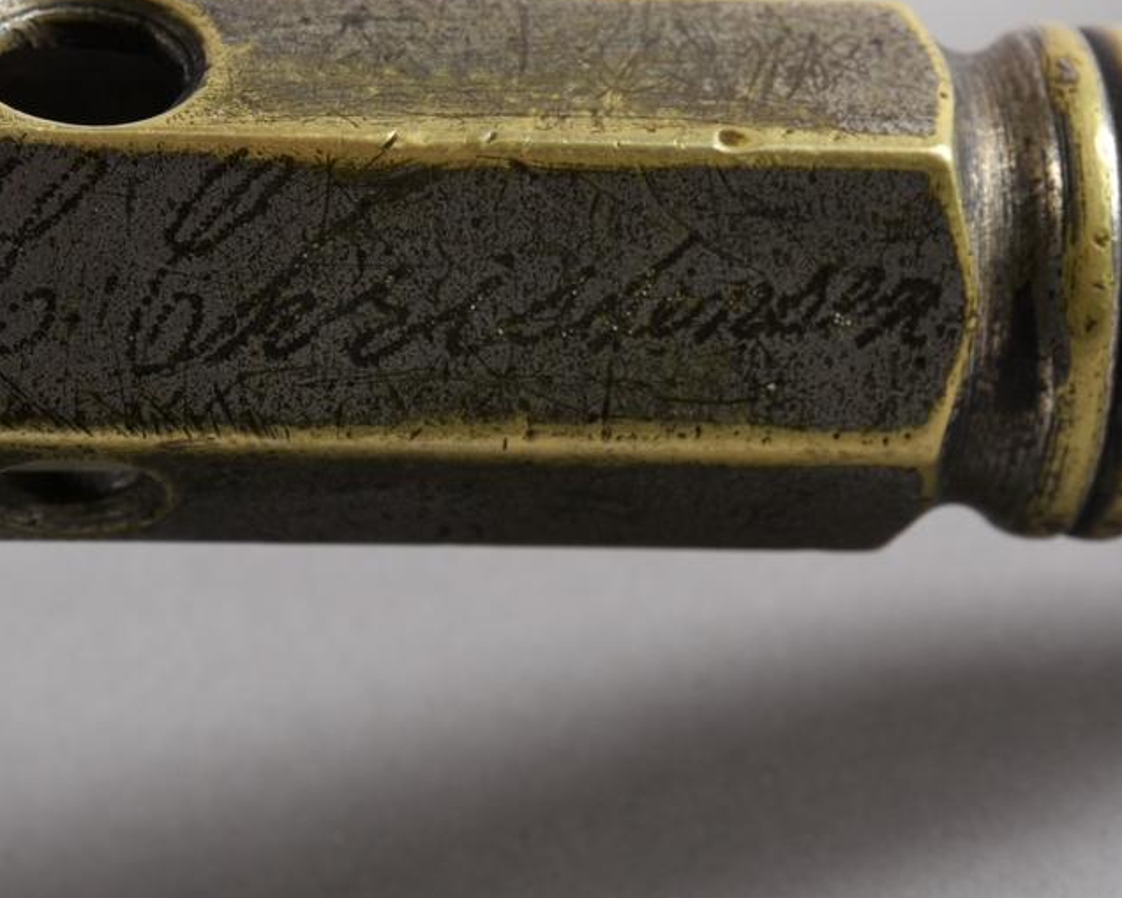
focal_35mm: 226
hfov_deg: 8.6
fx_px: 7502
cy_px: 340
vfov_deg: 6.8
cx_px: 434
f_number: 11
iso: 100
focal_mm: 85
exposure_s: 1/125
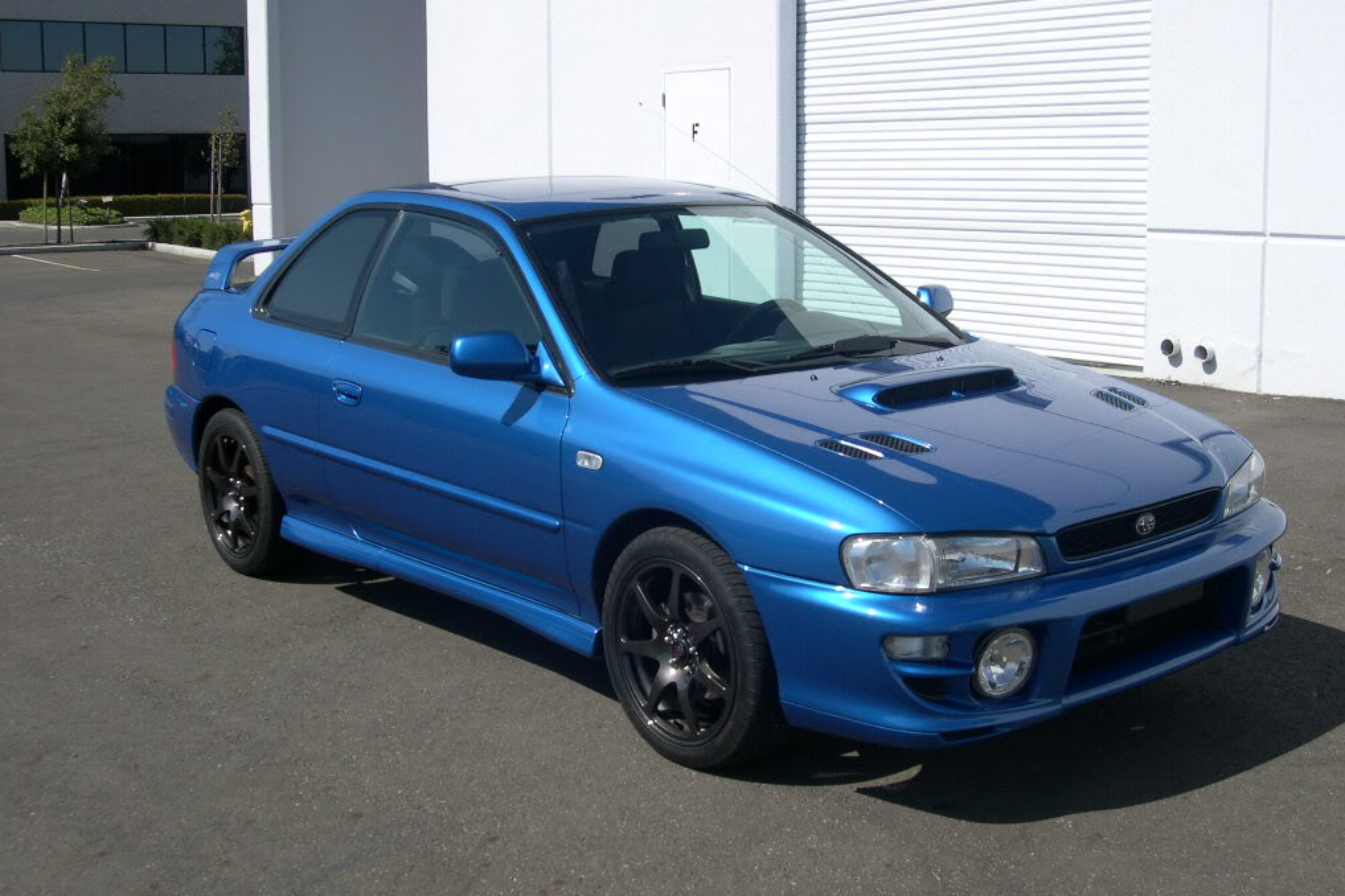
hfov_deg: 44.5
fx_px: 1644
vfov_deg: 30.5
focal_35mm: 44
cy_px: 424
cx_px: 671
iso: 100
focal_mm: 9
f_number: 8
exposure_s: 1/234
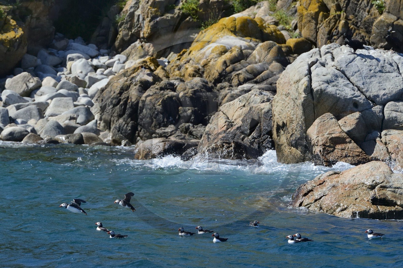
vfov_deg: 6.9
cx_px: 202
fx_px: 2238
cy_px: 134
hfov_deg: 10.3
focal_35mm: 200
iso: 800
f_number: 9
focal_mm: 200
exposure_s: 1/1600
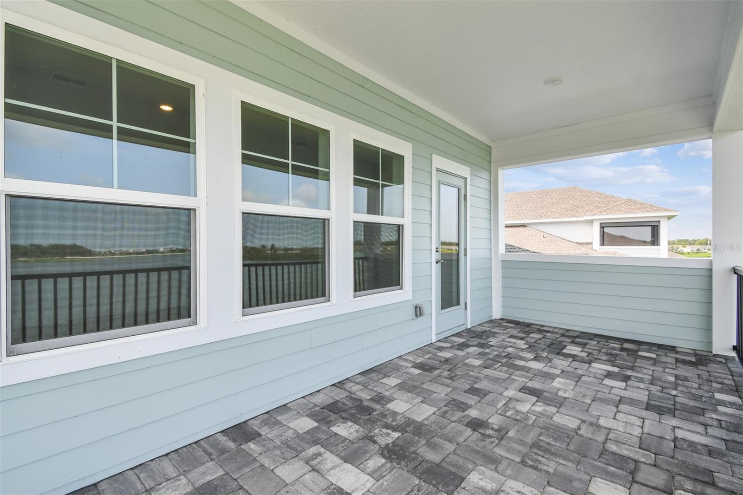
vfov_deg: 77.3
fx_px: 309
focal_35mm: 15
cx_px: 372
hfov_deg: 100.4
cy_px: 248
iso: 100
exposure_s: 1/200
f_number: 6.3
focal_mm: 10
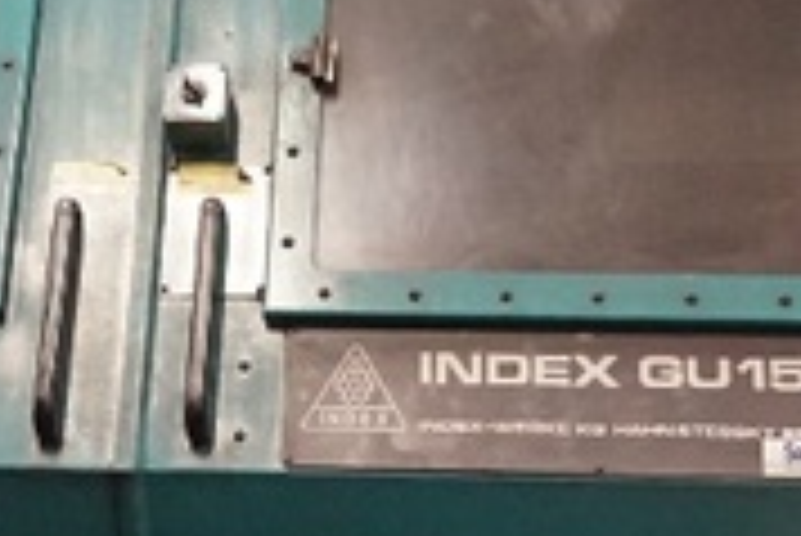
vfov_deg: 14.1
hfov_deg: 20.9
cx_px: 225
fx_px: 2160
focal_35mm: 97
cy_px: 243
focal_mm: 16
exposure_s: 1/100
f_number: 3.5
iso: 3200
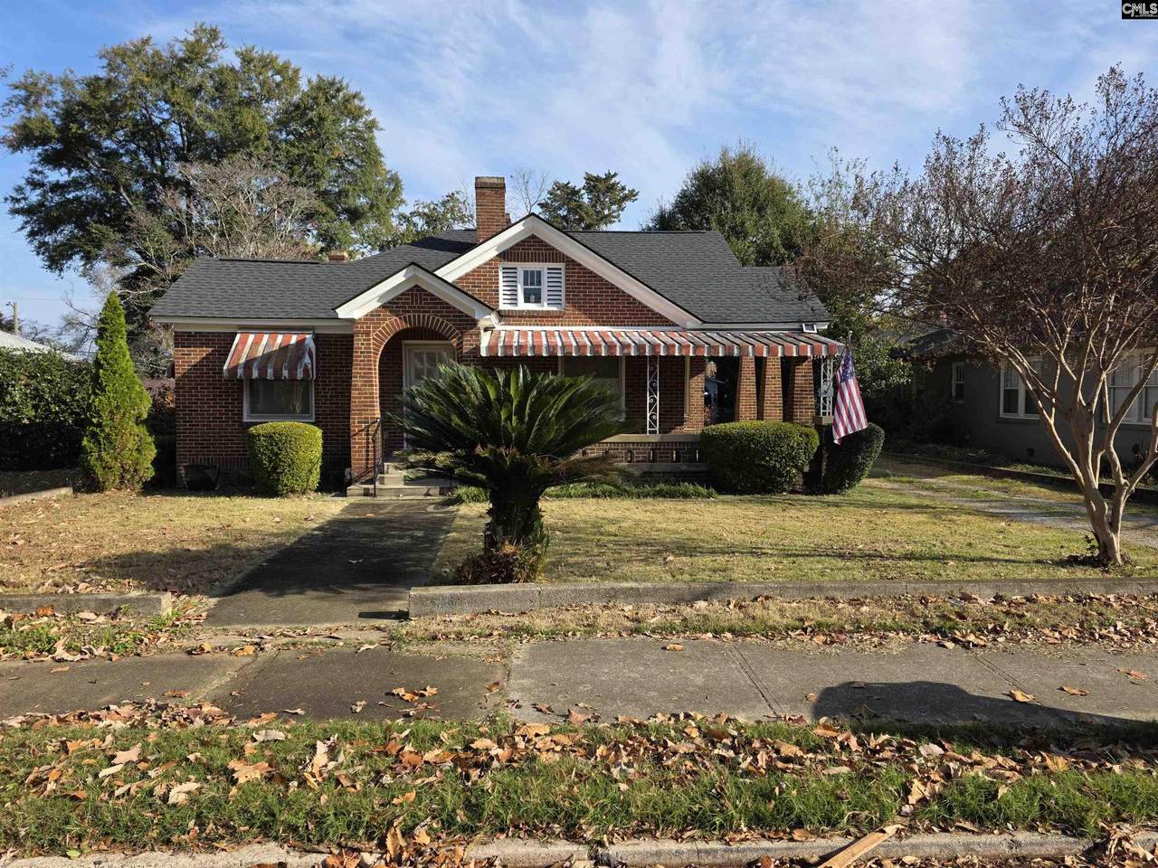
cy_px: 434
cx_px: 579
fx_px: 769
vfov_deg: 58.9
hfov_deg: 73.9
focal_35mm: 23
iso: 80
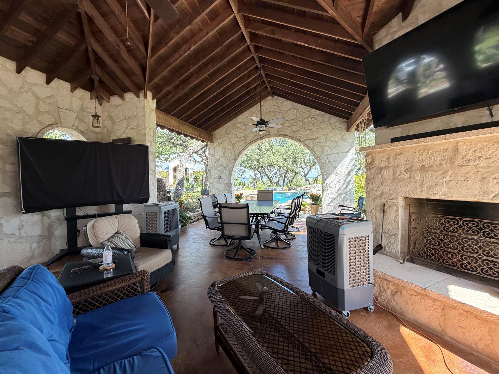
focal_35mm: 15
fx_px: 216
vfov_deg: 81.8
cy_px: 183
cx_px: 236
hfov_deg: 98.1
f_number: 2.2
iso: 64
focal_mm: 2.22
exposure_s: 1/121
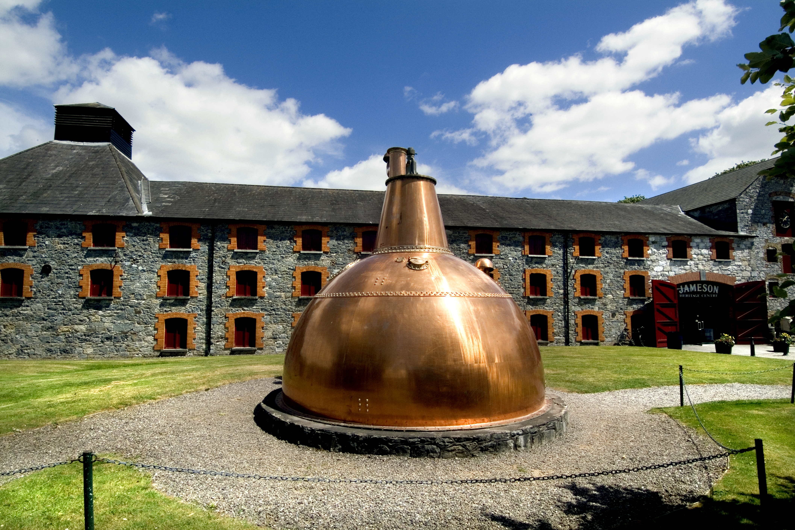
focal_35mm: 18
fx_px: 397
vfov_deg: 67.4
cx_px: 398
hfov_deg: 90.0
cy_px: 265
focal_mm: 12
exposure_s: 1/125
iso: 100
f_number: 19
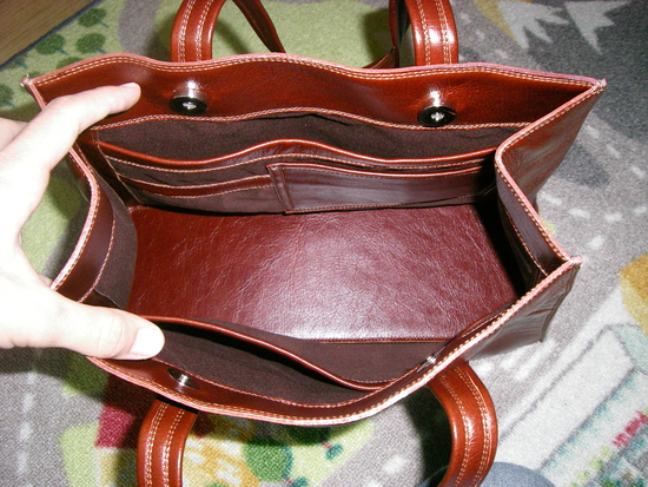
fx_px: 712
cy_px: 244
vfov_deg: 37.7
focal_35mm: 38
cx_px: 324
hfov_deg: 49.0
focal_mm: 6.2
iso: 400
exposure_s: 1/50
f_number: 2.7
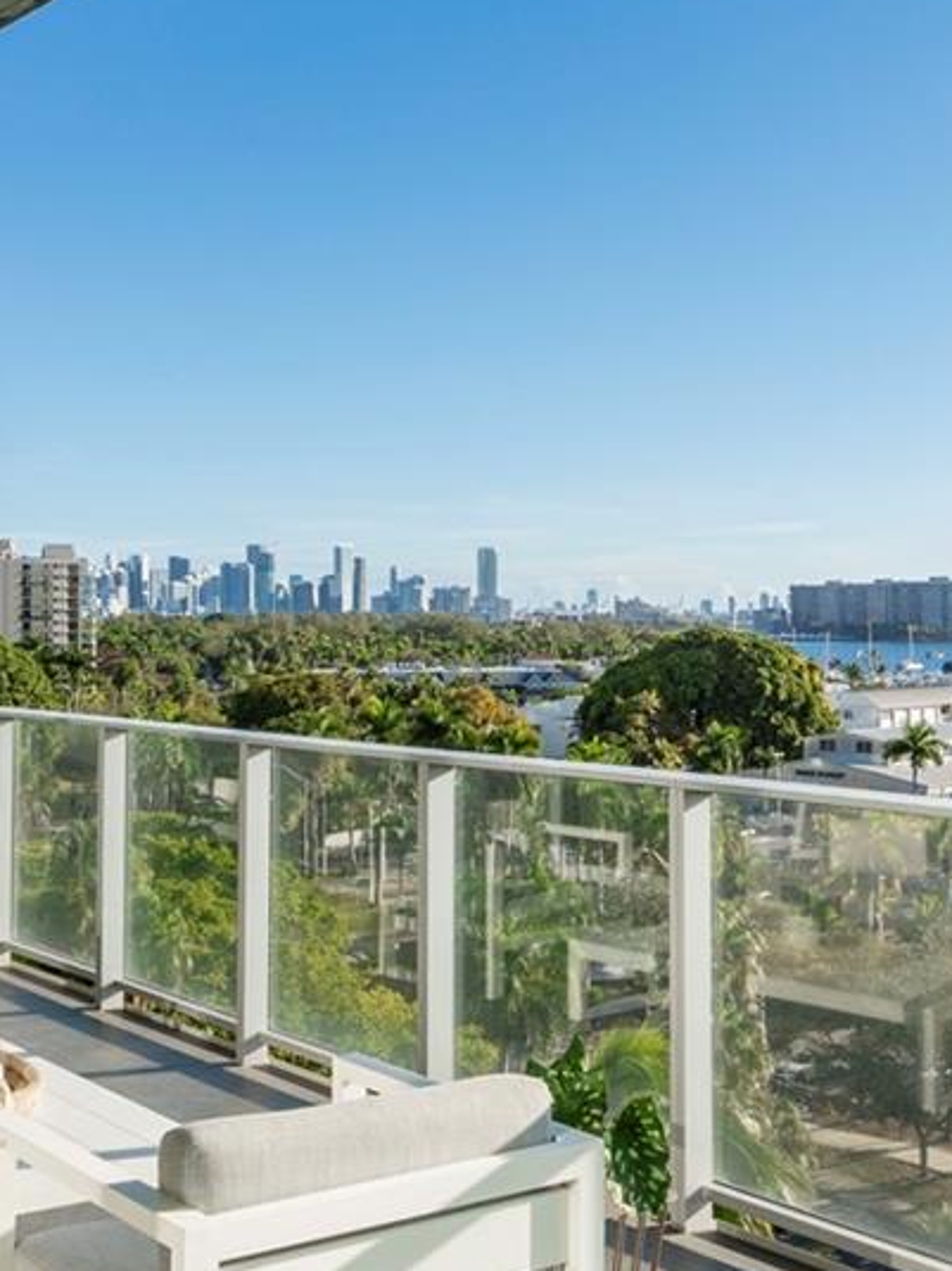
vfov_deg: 40.1
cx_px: 527
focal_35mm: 47
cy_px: 701
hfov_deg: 30.6
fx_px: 1740
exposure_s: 1/250
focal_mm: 11
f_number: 9
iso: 320
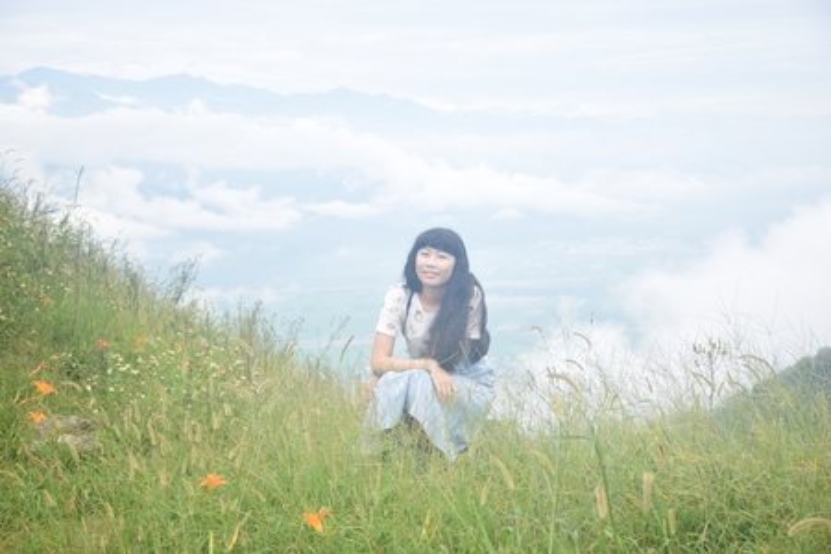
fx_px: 1731
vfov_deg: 18.2
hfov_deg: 27.0
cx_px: 416
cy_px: 277
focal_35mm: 75
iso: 320
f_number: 5
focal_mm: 50
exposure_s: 1/400
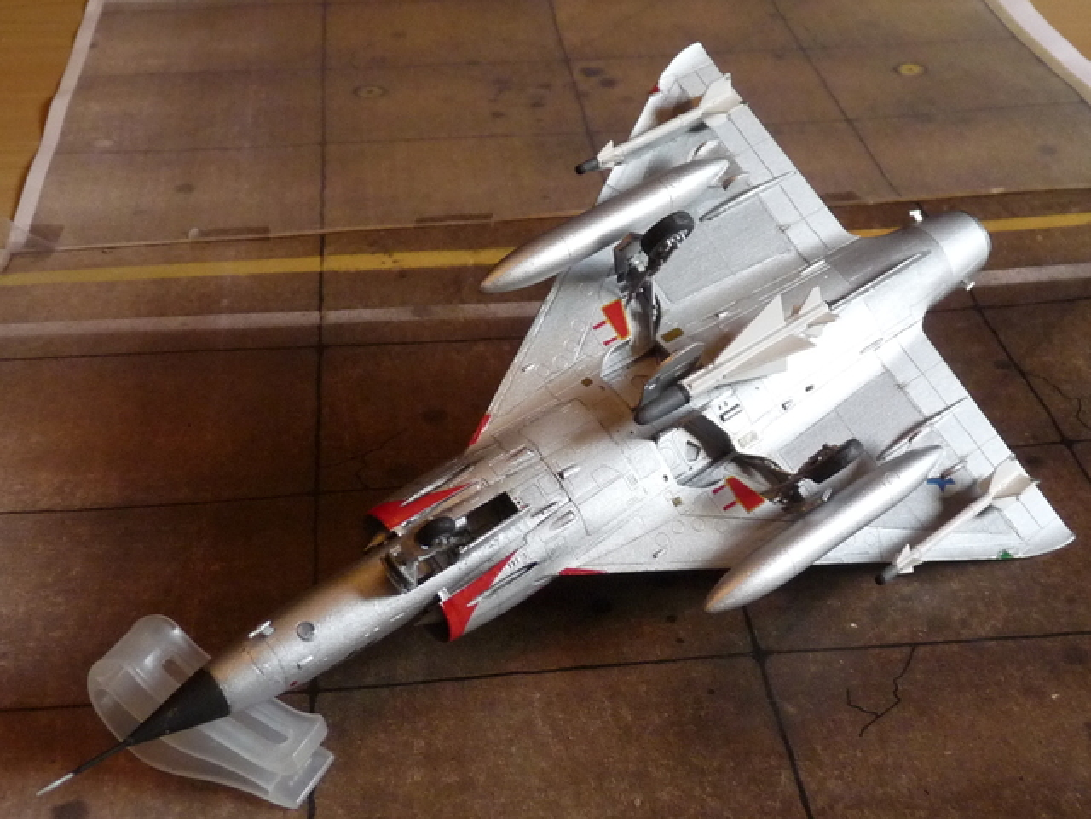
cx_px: 546
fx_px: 1544
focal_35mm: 49
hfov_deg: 38.9
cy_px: 410
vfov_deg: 29.7
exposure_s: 1/30
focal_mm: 4.8
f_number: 2.8
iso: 250
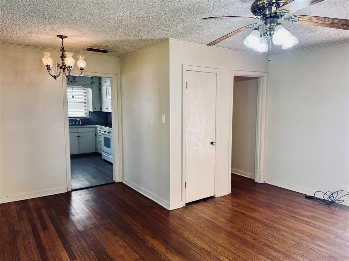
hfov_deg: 71.6
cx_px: 174
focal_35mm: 24
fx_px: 242
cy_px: 130
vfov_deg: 56.8
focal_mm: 6.76
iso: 125
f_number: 1.78
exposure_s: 1/120
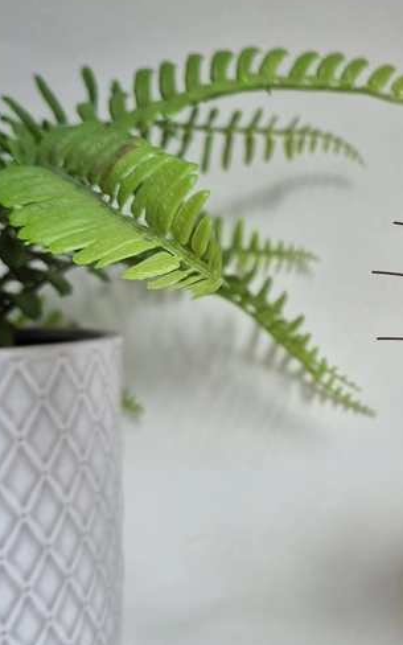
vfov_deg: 45.1
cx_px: 403
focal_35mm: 44
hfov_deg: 27.5
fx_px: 773
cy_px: 375
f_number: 1.8
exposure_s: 1/182
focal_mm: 5.4
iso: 50
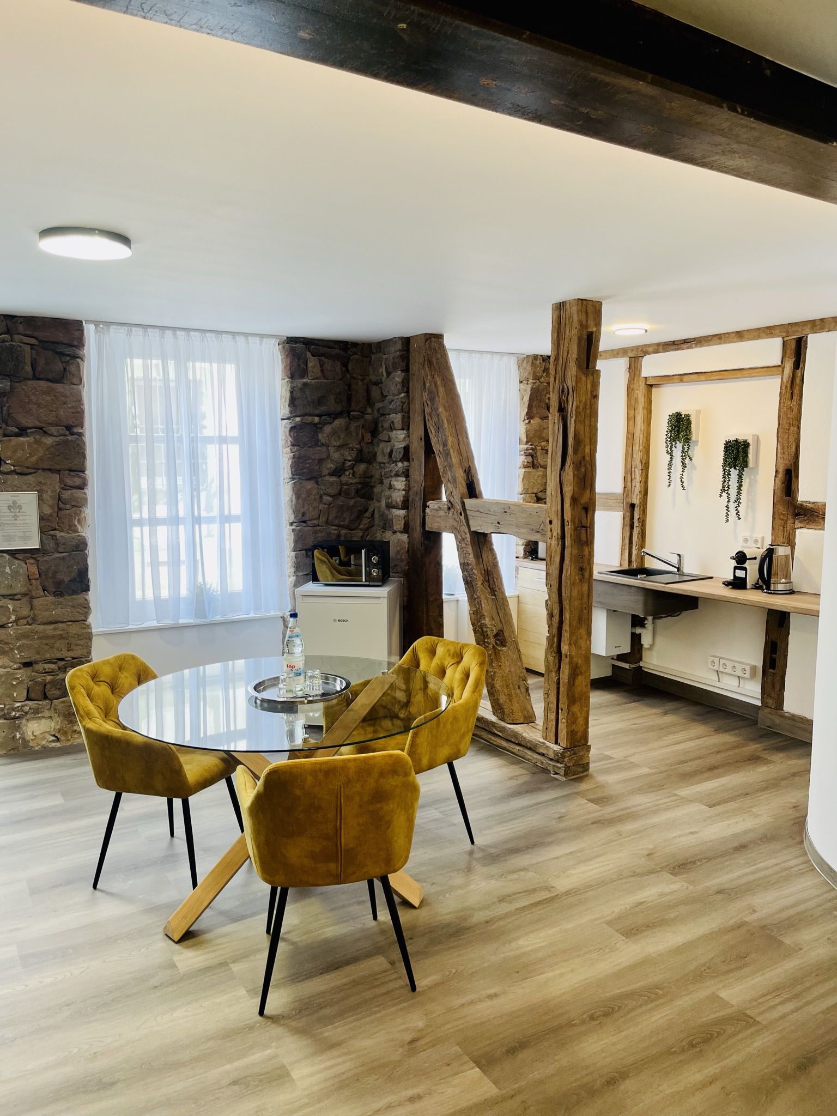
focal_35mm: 26
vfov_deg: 67.3
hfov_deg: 53.1
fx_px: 838
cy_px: 558
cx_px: 418
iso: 100
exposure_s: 1/100
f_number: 1.6
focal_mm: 5.1
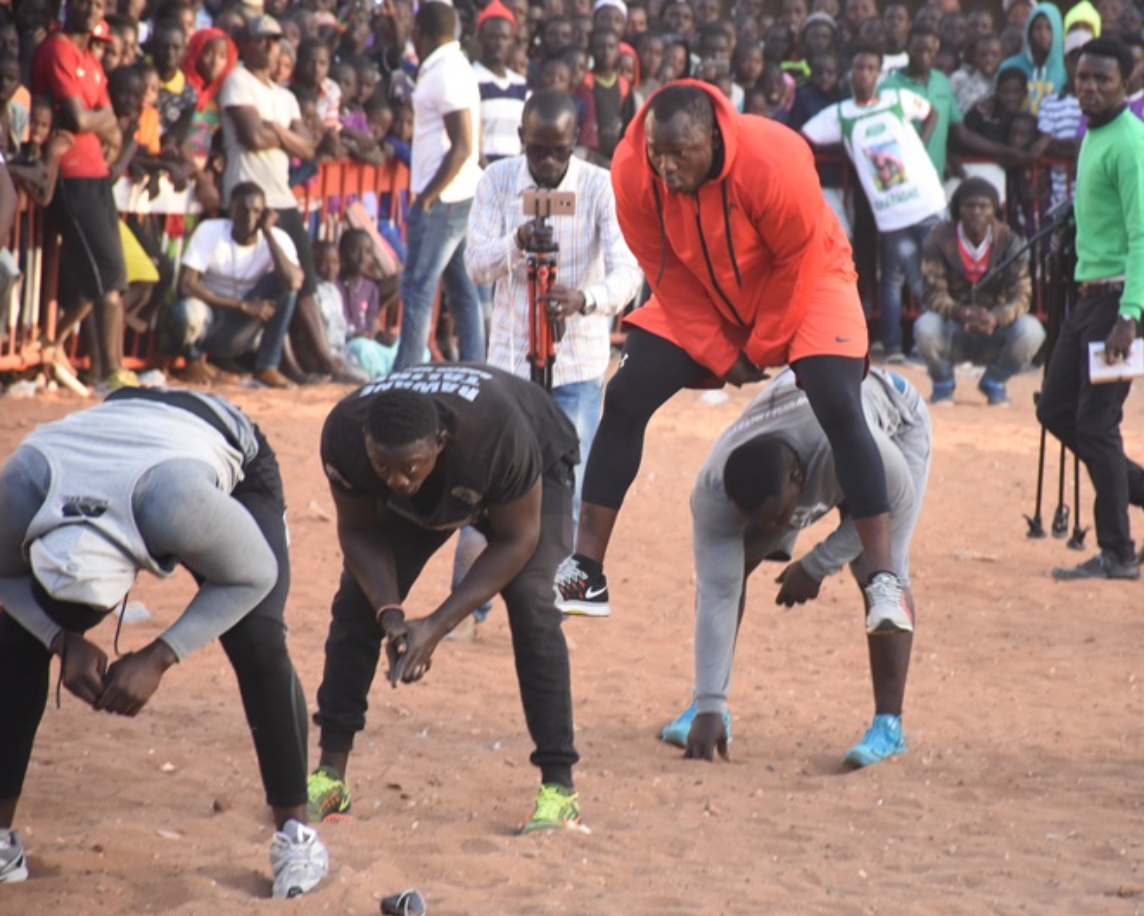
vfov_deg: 6.5
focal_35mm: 238
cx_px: 686
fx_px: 8061
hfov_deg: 8.1
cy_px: 457
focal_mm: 140
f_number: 5.6
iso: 1000
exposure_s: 1/250
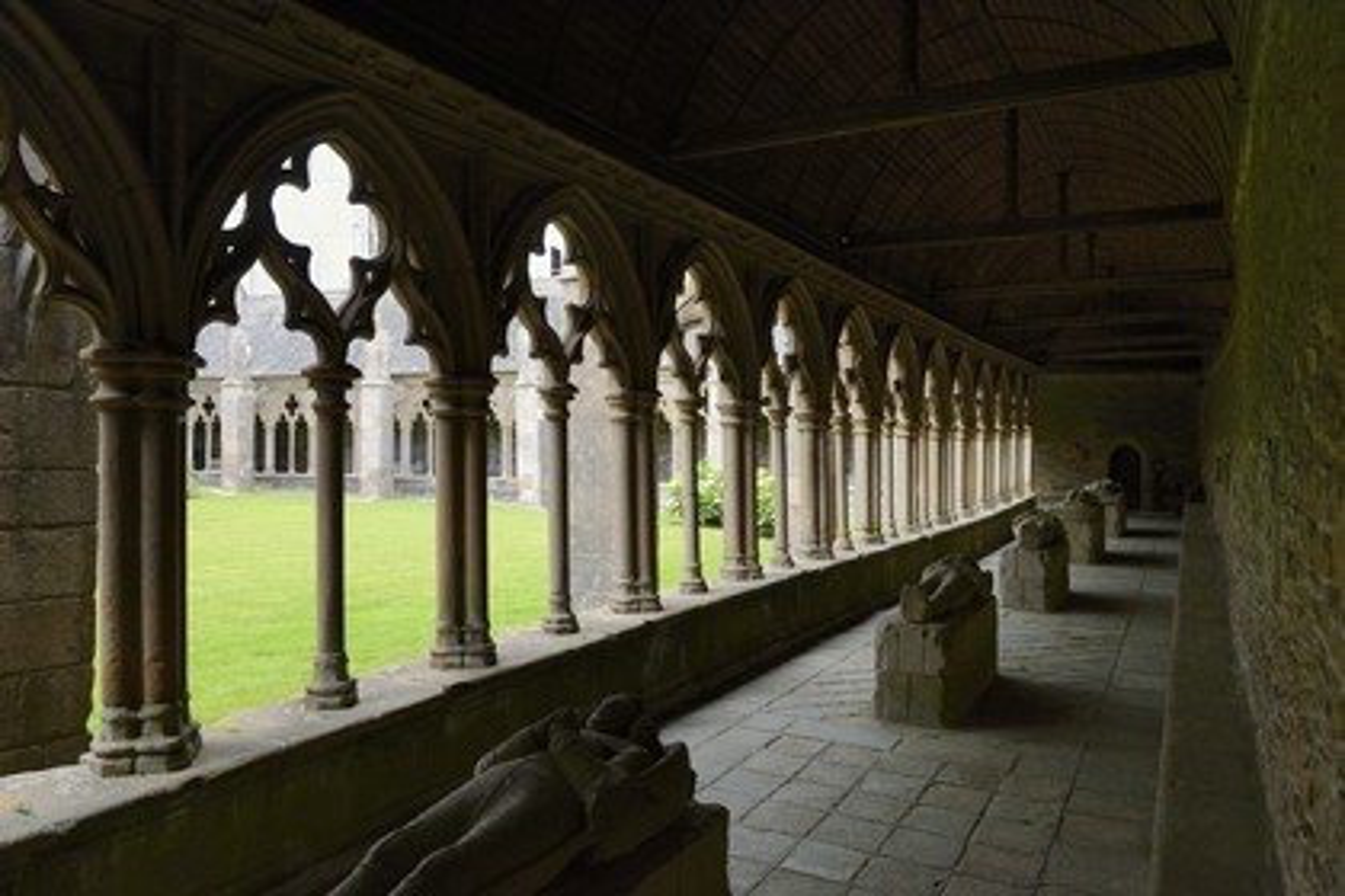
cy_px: 448
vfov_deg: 53.1
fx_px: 897
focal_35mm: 24
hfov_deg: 73.7
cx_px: 672
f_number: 7.1
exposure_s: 1/200
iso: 1600
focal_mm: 24
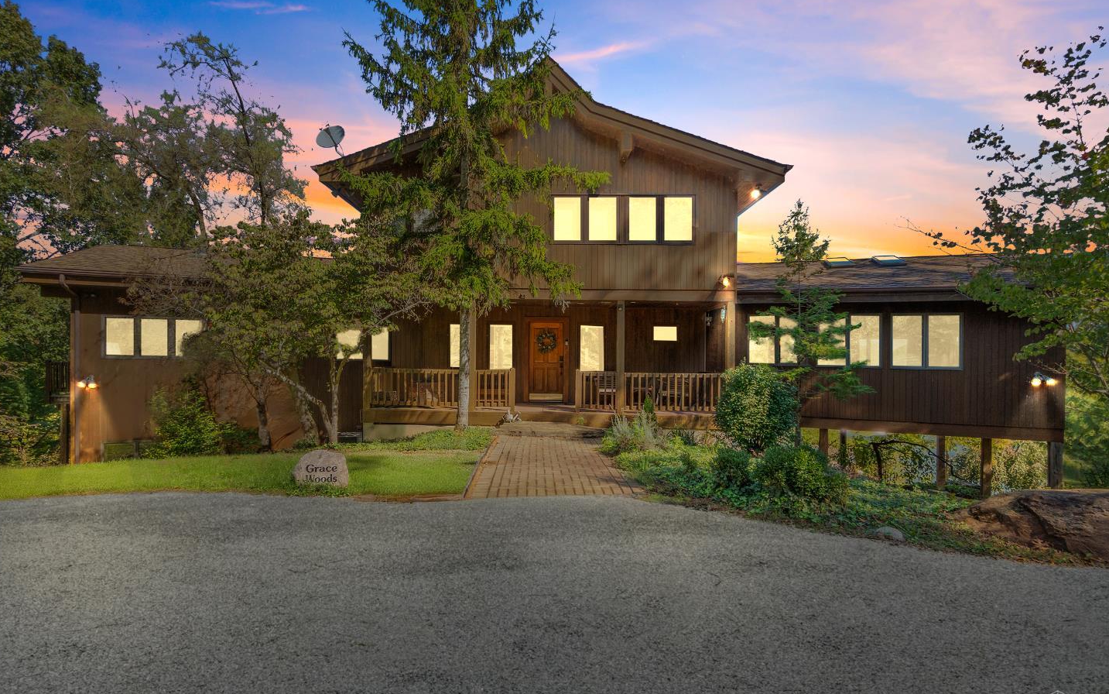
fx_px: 484
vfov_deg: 71.2
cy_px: 365
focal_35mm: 16
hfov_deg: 97.8
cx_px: 532
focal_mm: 10
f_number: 8
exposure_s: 1/125
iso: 400
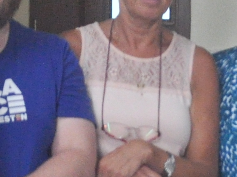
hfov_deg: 6.9
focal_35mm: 280
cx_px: 436
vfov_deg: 5.3
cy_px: 33
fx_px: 1916
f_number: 4
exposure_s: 1/125
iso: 1250
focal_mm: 28
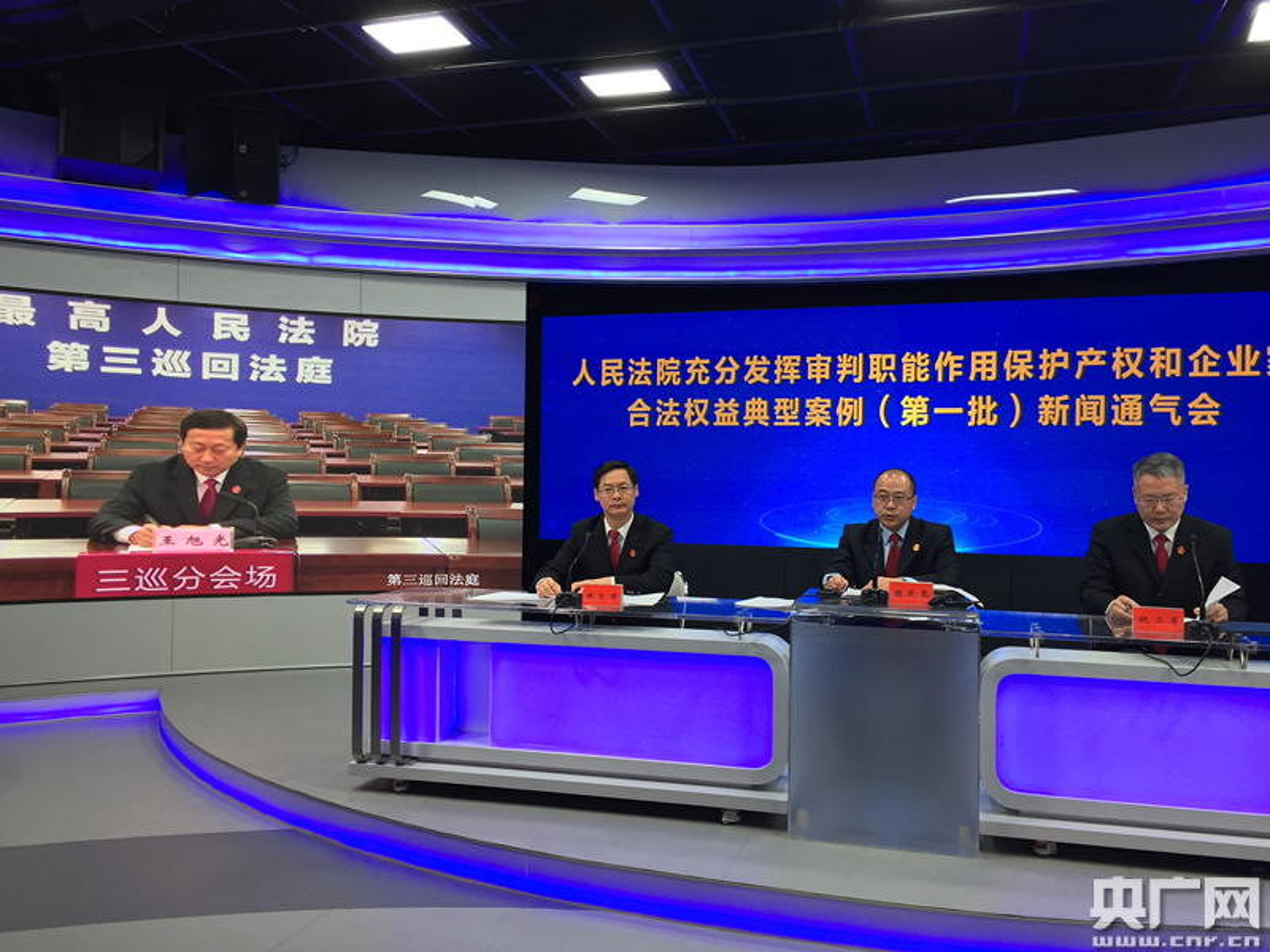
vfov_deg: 48.2
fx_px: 1064
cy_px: 476
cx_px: 635
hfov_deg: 61.7
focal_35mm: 29
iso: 32
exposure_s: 1/50
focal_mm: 4.15
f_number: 2.2
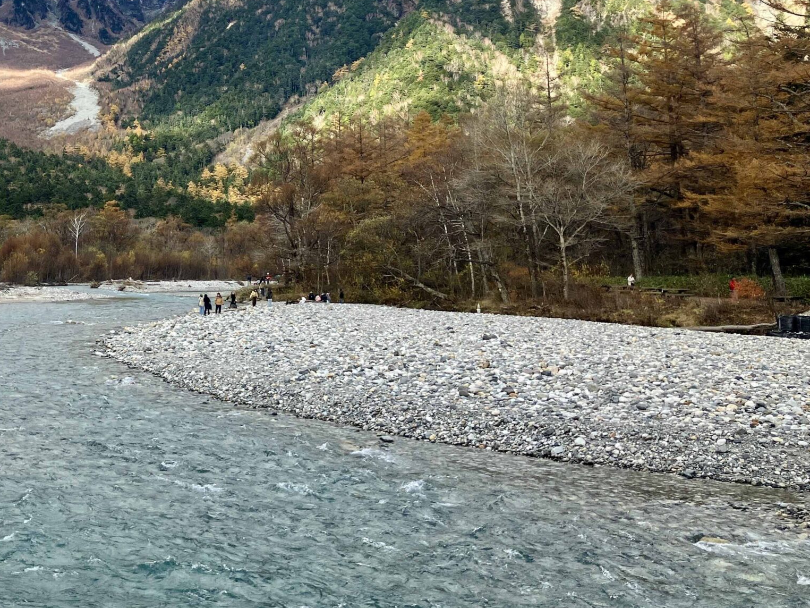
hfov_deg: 38.6
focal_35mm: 47
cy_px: 112
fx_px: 1100
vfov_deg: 30.1
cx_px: 138
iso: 32
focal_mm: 3.99
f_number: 1.8
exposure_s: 1/783
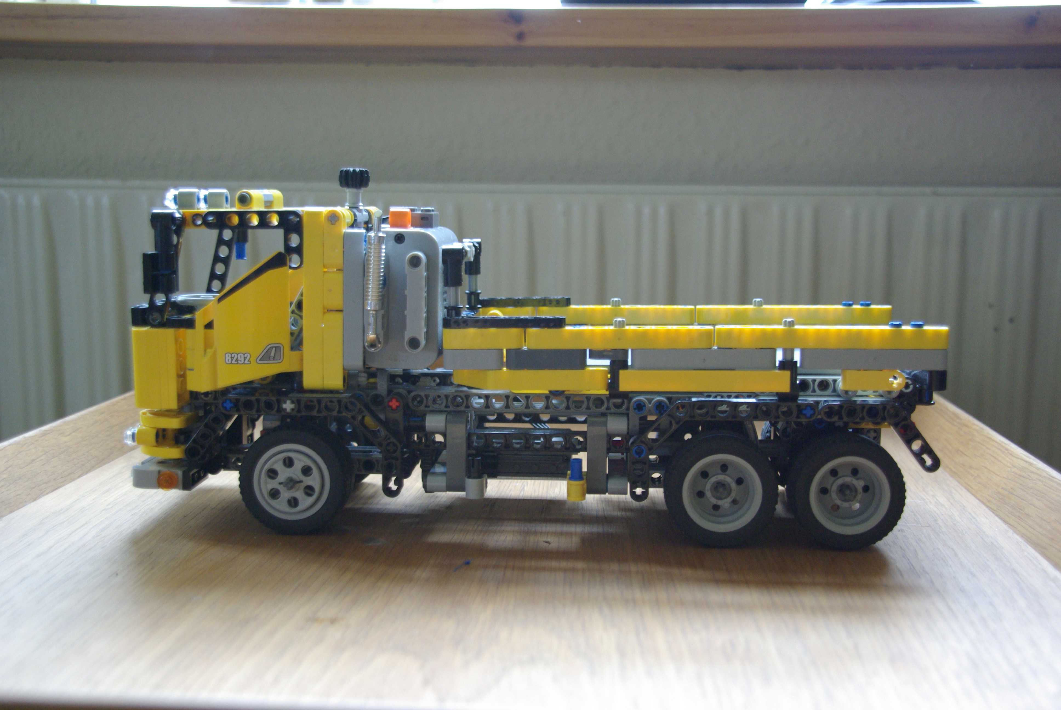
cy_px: 355
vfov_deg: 29.9
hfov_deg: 43.6
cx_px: 530
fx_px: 1328
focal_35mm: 45
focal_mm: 30
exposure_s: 1/60
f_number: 4.5
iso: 800
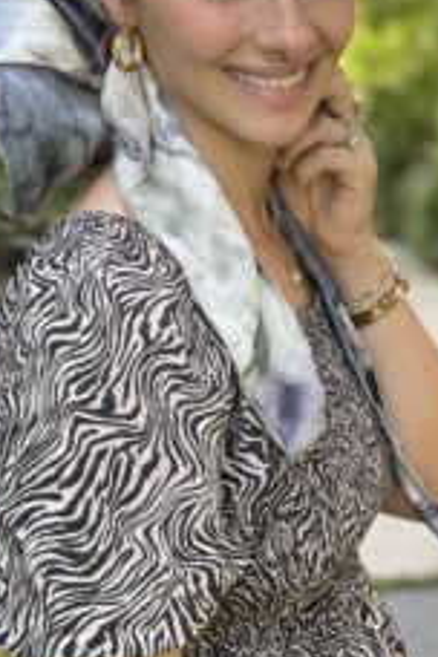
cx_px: 256
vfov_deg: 21.1
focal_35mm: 95
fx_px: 1734
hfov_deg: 14.4
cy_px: 95
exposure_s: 1/122
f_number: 2
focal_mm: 6
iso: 32
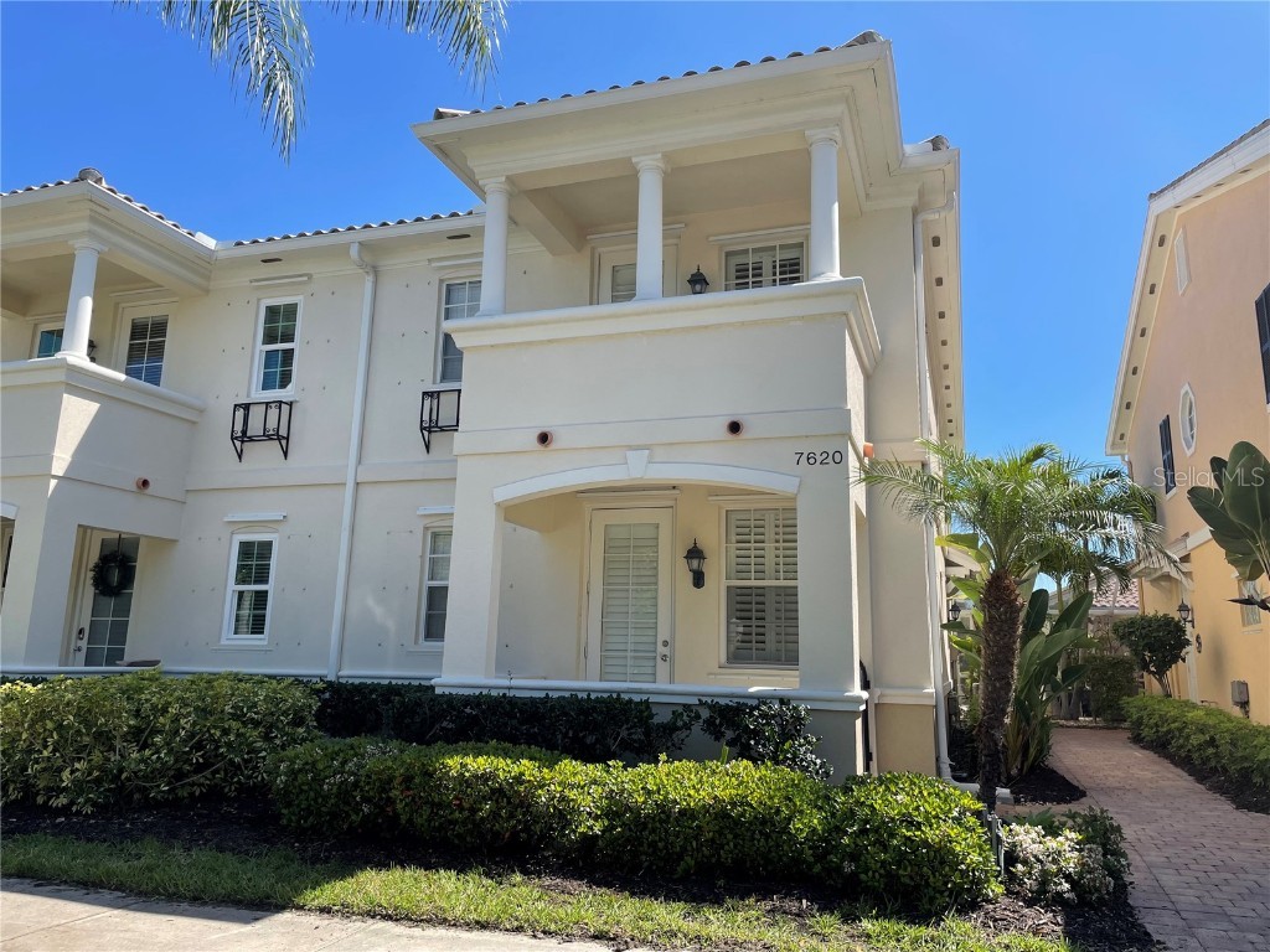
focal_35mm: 26
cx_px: 635
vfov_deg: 53.1
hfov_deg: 67.3
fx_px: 954
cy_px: 476
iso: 32
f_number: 1.6
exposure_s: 1/2092
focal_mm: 4.2
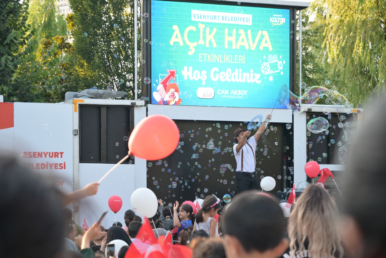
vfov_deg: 19.5
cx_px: 193
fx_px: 750
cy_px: 129
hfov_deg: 28.8
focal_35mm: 70
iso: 250
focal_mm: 70
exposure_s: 1/200
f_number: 4.5
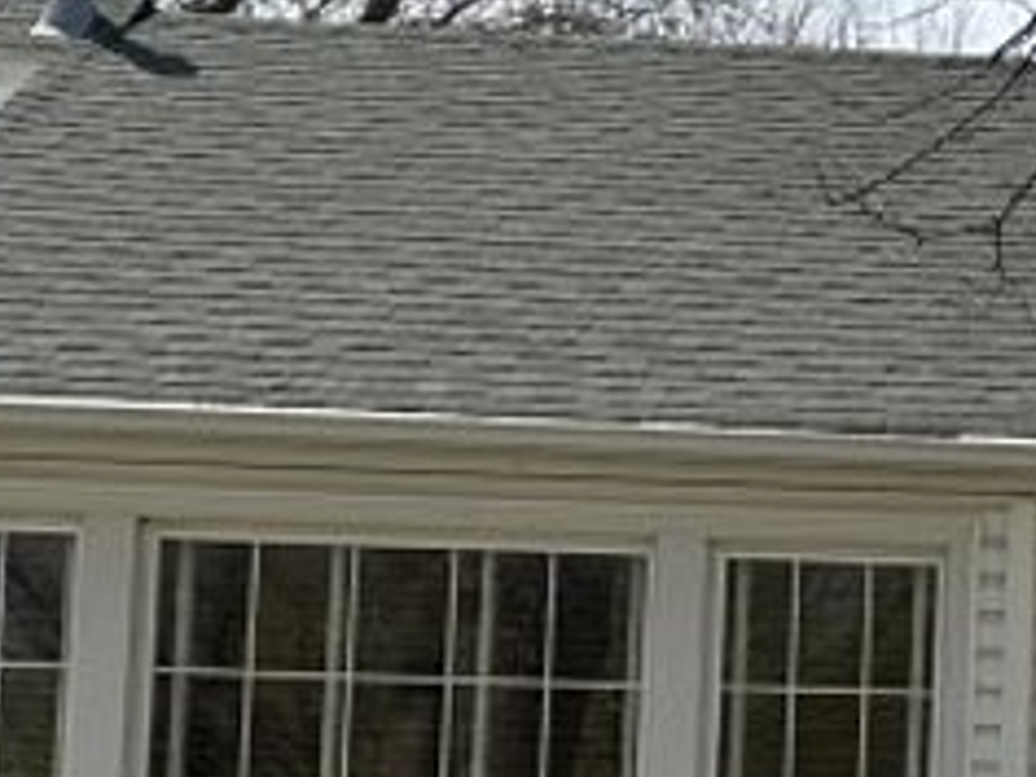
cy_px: 722
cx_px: 1714
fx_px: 4609
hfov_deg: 12.0
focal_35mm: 154
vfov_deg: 9.6
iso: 80
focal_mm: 6.86
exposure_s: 1/5525
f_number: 1.78
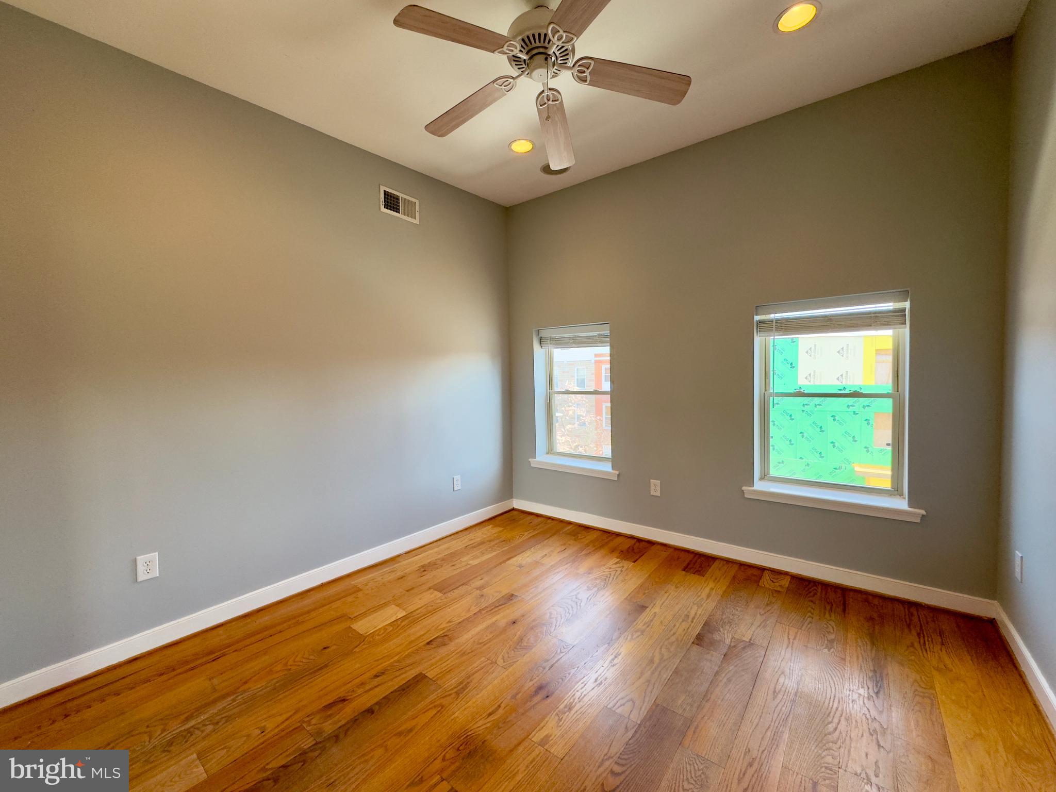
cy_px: 396
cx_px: 528
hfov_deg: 102.1
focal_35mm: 14
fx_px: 427
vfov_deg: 85.7
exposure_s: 1/120
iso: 125
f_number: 2.2
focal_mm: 2.22
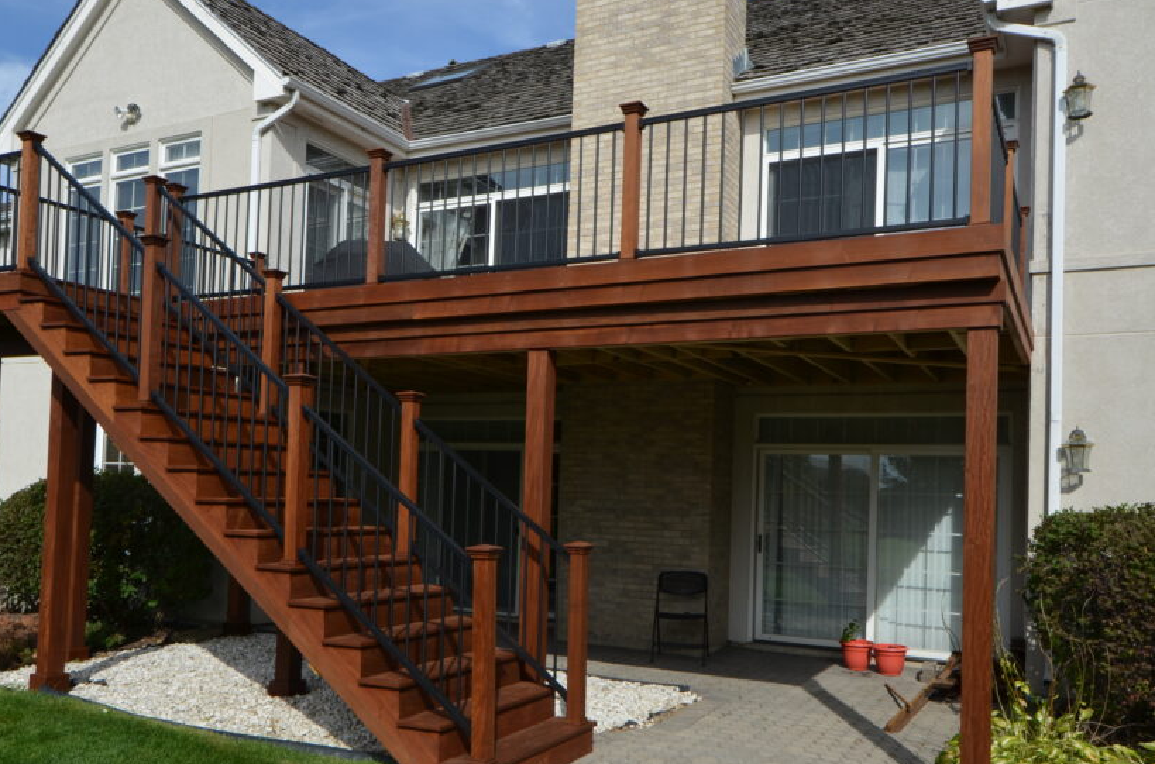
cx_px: 534
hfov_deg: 62.0
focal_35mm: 30
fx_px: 960
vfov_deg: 43.2
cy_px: 447
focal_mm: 16
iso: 125
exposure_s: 1/250
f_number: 8
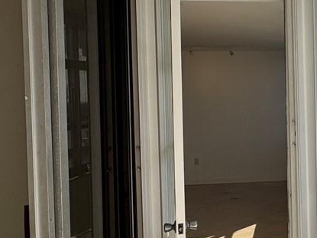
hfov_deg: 30.7
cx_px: 370
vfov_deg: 27.0
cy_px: 106
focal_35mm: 54
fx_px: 494
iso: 50
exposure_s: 1/1748
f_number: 2.2
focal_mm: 2.22
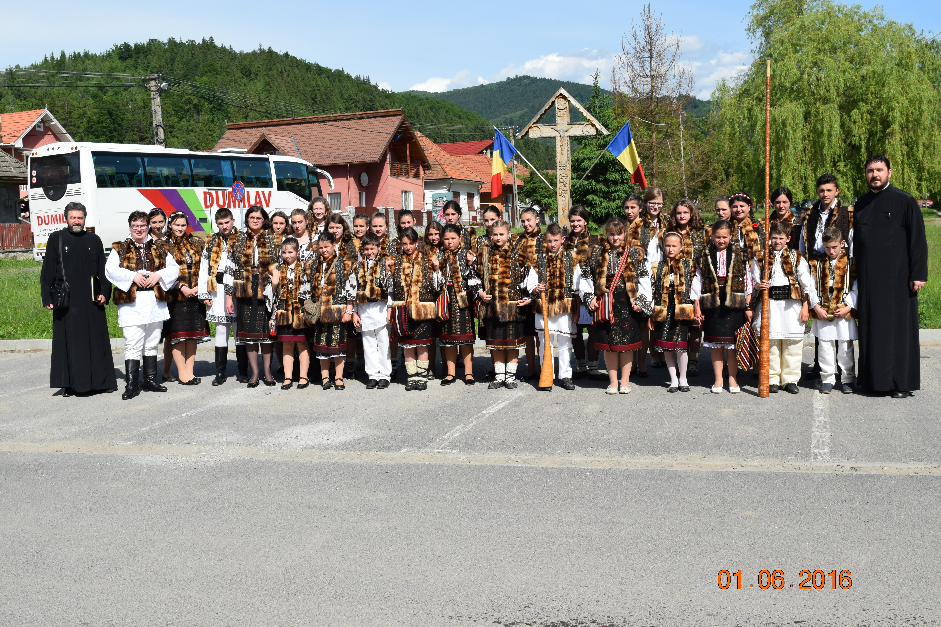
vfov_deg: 31.9
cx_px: 470
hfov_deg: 46.4
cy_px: 314
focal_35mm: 42
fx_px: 1098
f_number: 10
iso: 200
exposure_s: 1/400
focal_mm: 28
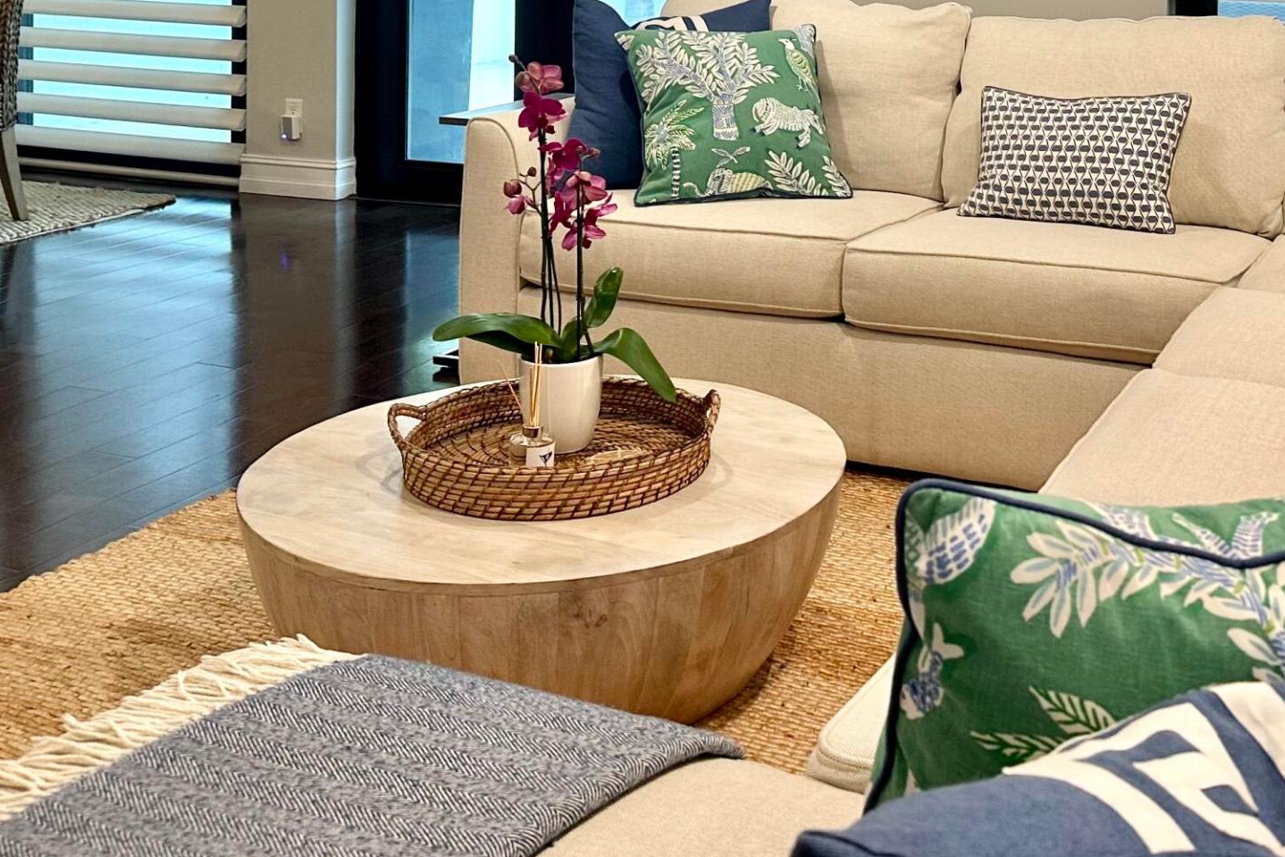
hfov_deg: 38.7
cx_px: 941
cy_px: -63
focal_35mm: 50
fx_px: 1785
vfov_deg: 25.2
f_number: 1.78
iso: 125
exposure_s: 1/60
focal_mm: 6.86
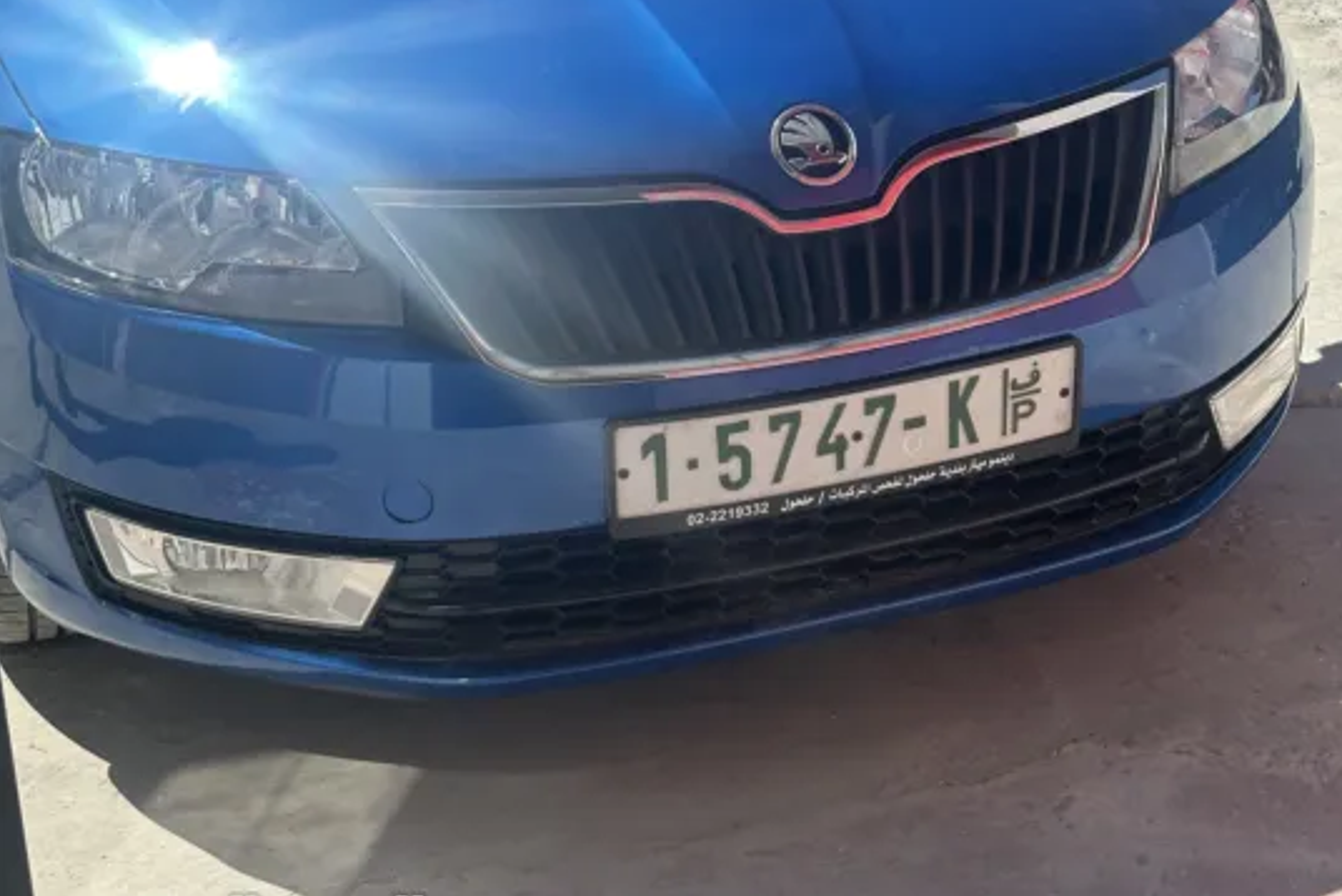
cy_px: 178
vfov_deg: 20.1
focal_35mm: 67
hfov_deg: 30.1
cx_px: 674
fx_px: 2499
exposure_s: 1/3472
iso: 64
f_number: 1.78
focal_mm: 6.86
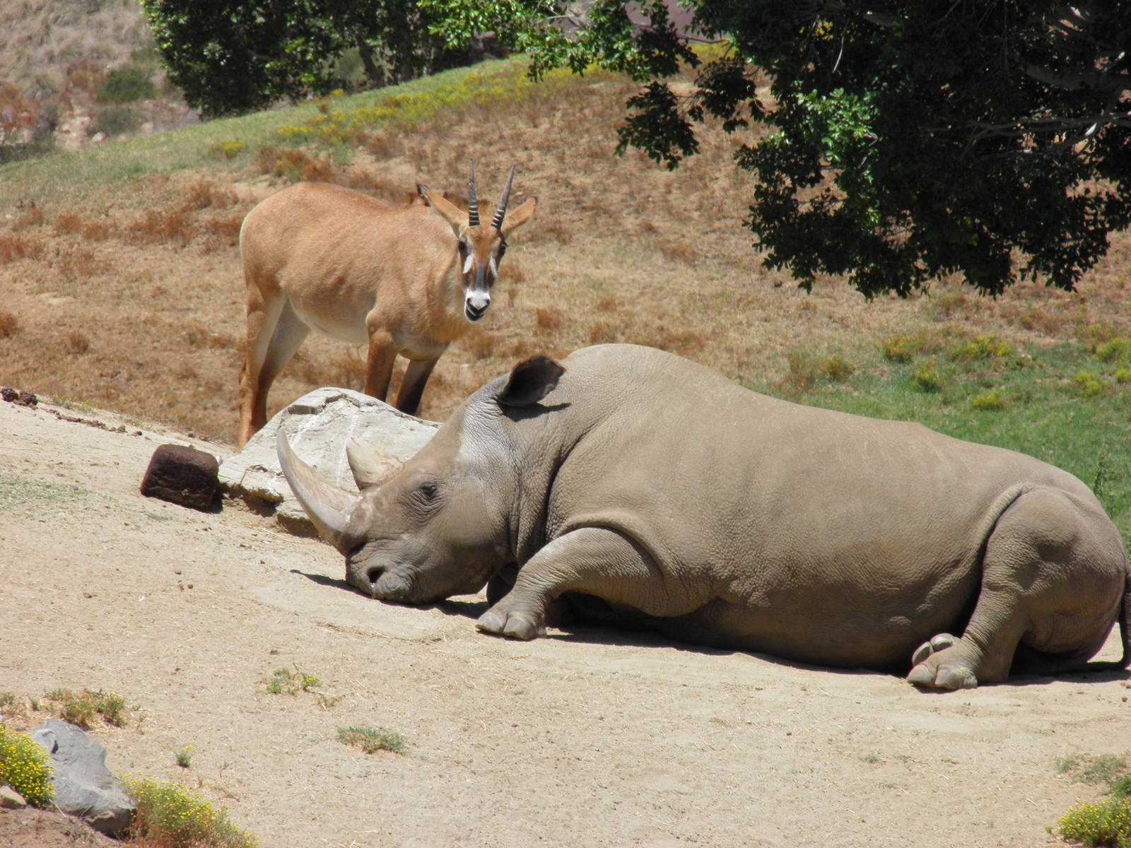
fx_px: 15193
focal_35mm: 465
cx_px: 566
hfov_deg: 4.3
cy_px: 424
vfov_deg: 3.2
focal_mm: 83.4
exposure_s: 1/320
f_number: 5.8
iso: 50
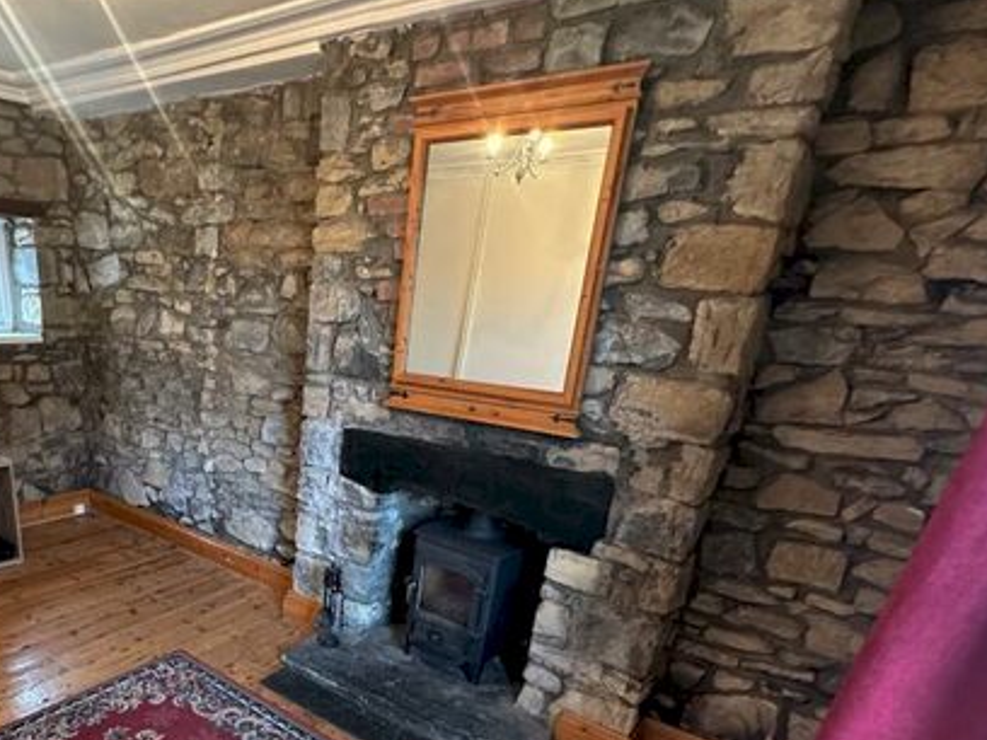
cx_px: 307
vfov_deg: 54.0
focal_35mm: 24
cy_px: 562
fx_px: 684
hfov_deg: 69.0
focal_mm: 2.22
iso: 500
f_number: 2.2
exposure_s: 1/50
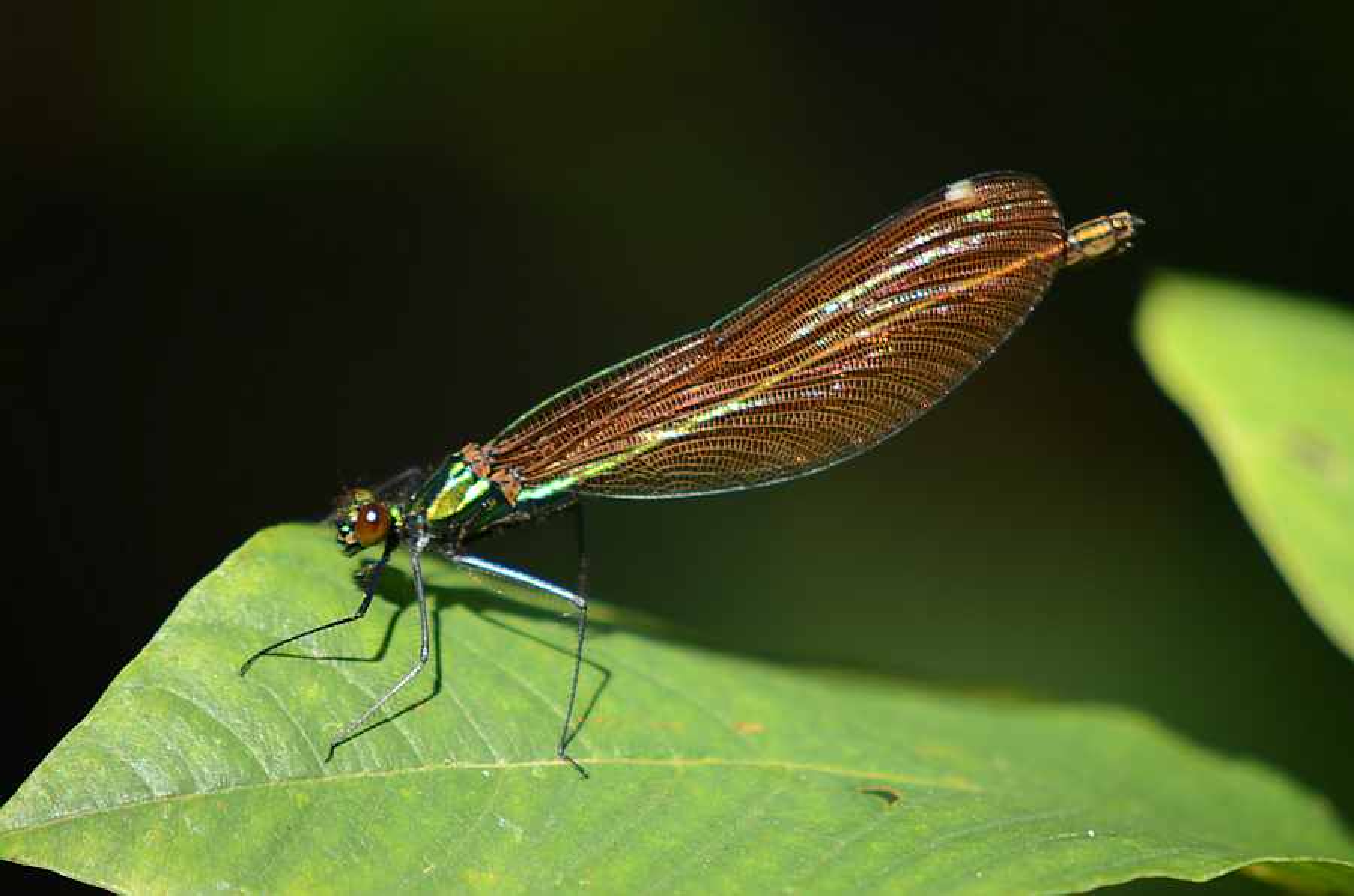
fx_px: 11259
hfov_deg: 6.9
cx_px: 677
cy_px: 448
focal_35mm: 300
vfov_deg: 4.6
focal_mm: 200
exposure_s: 1/80
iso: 100
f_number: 5.6
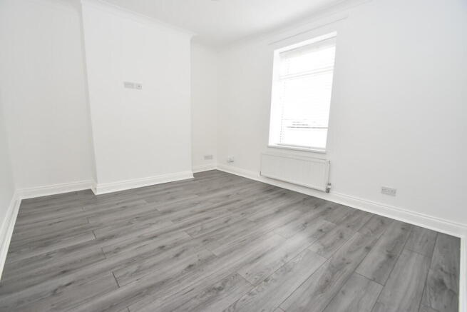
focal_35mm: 15
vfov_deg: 77.4
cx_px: 234
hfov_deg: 100.4
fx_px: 195
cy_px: 156
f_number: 5.6
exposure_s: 1/125
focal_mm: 10
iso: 800
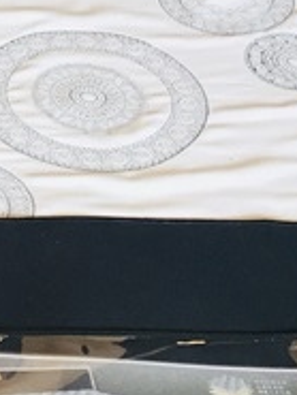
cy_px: 50
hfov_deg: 8.6
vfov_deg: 13.1
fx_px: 1703
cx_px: -536
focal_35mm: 149
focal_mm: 4.15
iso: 25
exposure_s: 1/129
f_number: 2.2
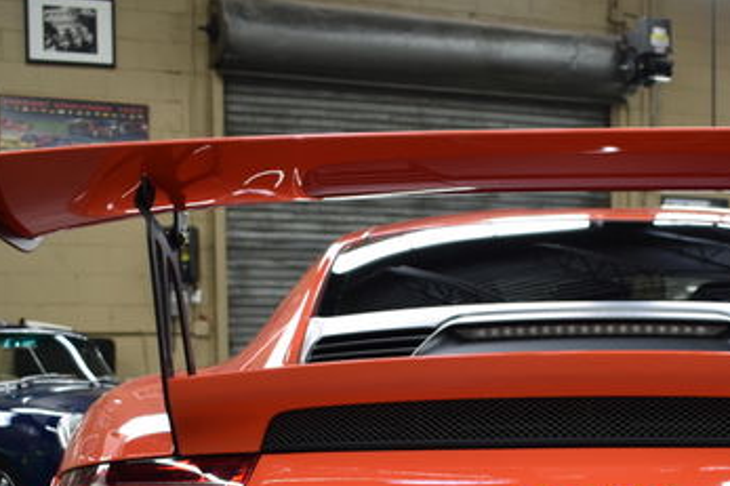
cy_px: 518
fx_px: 1480
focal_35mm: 73
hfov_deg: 27.3
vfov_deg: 18.1
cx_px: 560
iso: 360
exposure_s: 1/40
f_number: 3.8
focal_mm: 22
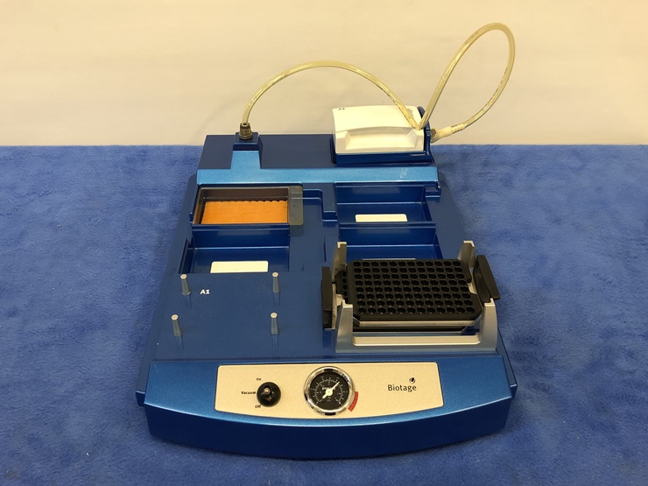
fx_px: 524
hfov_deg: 63.4
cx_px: 324
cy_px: 243
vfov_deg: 49.7
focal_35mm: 28
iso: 40
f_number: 1.8
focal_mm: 4
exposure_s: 1/24
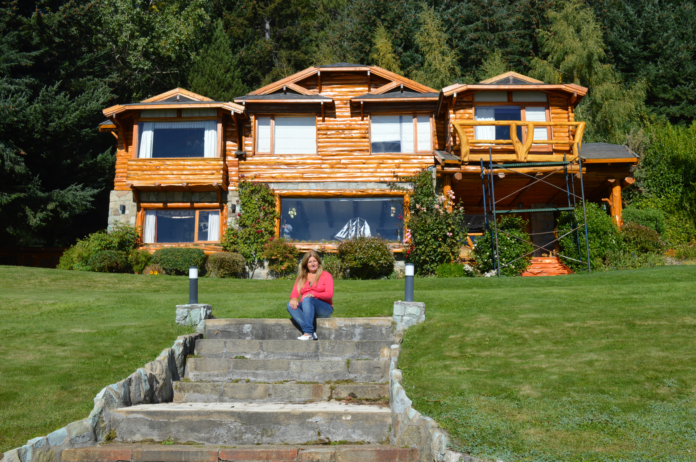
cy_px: 231
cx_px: 348
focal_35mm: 36
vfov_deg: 36.8
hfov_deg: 53.2
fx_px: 695
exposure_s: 1/320
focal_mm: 24
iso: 100
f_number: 9
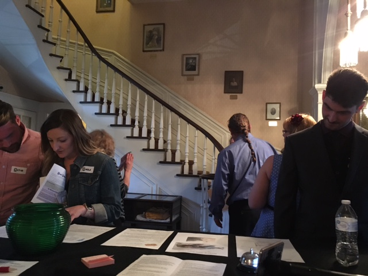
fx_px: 308
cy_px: 138
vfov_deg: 48.2
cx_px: 184
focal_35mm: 29
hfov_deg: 61.7
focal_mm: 4.15
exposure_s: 1/15
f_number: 2.2
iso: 320
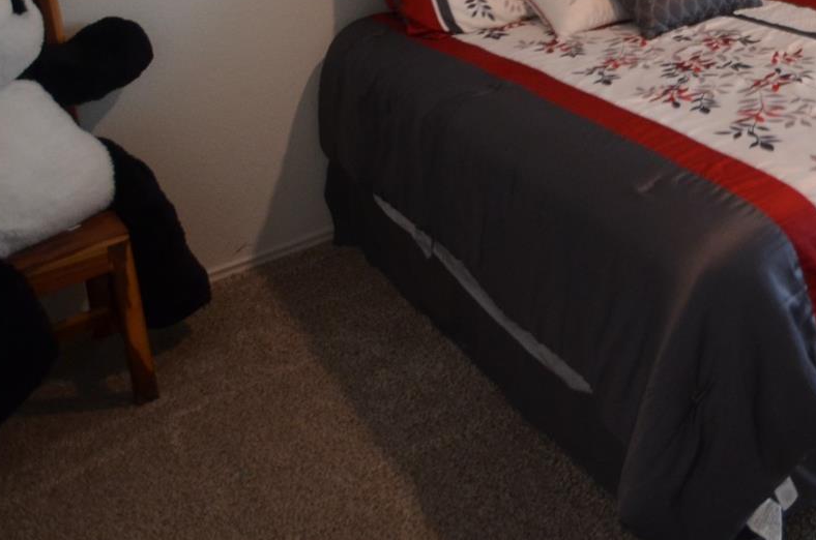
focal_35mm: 39
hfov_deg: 41.1
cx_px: 870
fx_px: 882
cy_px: -157
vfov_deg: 28.2
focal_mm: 10
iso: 500
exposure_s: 1/60
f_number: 4
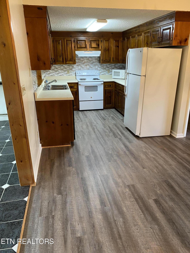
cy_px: 126
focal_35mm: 26
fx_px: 190
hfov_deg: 53.1
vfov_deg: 67.3
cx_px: 95
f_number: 1.8
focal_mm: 4.25
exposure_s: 1/60
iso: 250
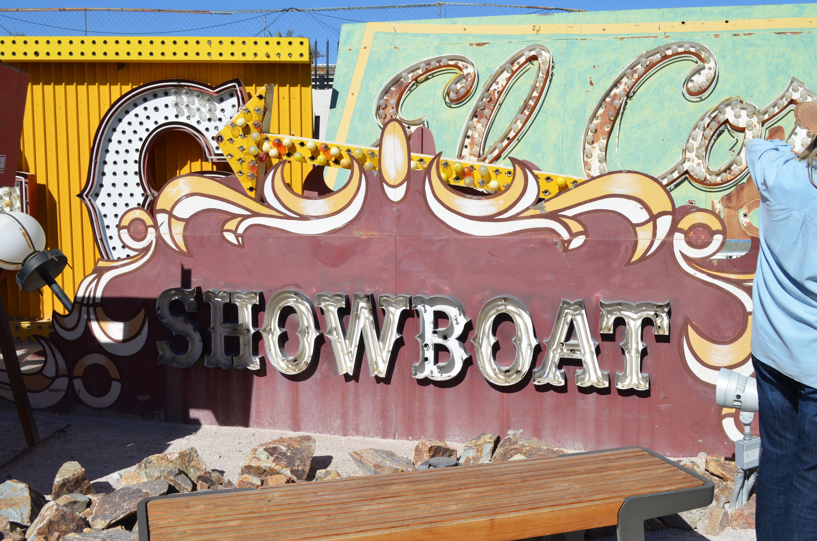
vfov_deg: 36.7
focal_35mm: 36
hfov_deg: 53.2
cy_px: 270
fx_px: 815
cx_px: 408
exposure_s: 1/320
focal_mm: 24
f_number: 9
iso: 100
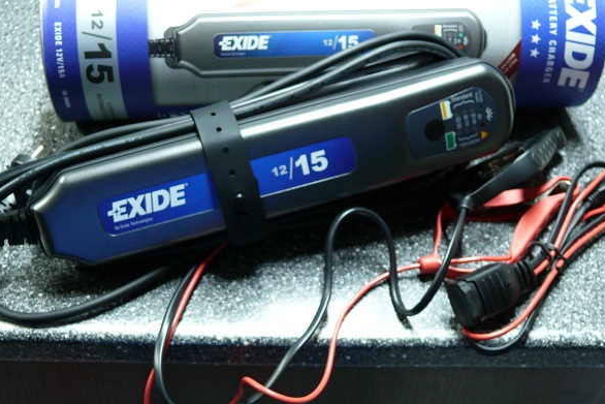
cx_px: 307
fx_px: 824
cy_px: 175
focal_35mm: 49
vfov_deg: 27.5
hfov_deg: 40.3
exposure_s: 1/8
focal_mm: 9.8
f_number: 3.2
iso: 200
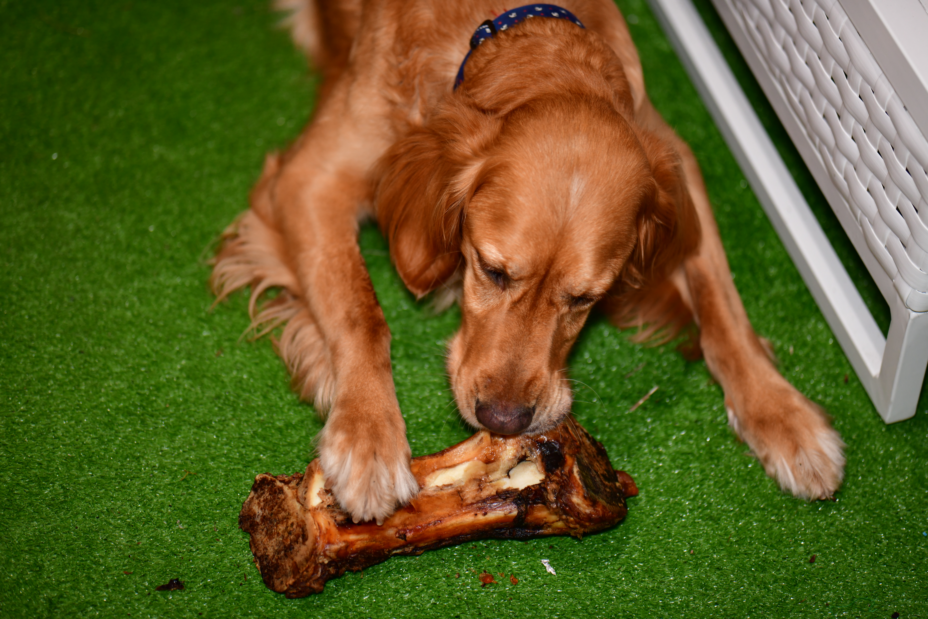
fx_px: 2191
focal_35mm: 85
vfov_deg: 16.1
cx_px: 464
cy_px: 310
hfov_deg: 23.9
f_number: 1.8
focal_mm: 85
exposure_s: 1/60
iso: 800
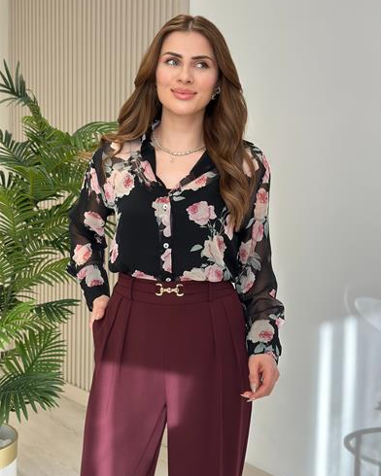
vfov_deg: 36.7
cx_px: 193
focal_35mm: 51
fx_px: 719
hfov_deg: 29.7
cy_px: 235
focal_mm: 6.86
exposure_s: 1/311
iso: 80
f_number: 1.78
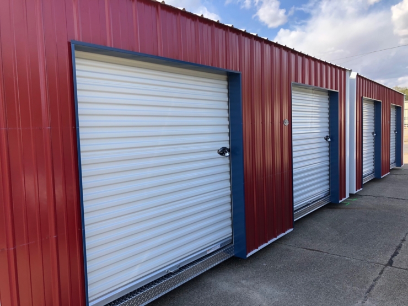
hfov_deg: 63.4
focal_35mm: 28
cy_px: 153
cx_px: 204
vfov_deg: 49.7
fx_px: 330
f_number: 1.8
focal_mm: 3.99
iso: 20
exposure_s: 1/511
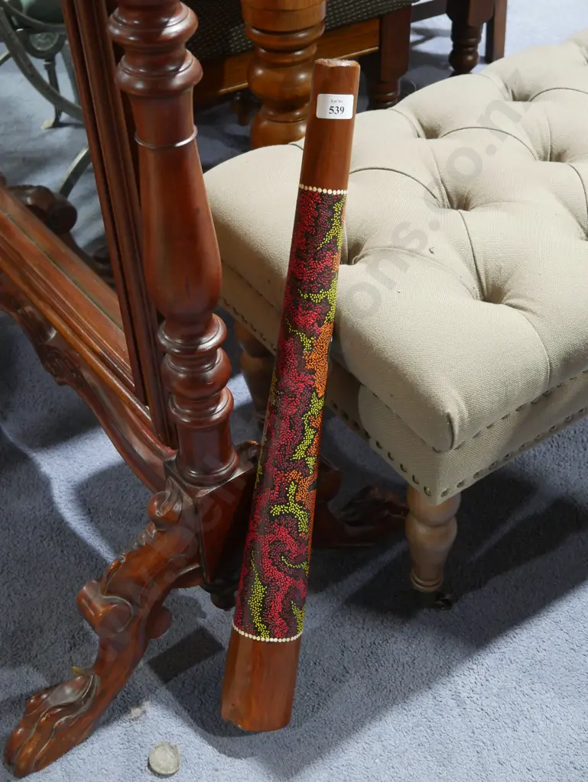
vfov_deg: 41.2
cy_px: 391
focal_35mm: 46
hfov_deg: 31.5
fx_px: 1041
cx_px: 294
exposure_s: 1/60
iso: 2000
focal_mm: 23
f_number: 5.1
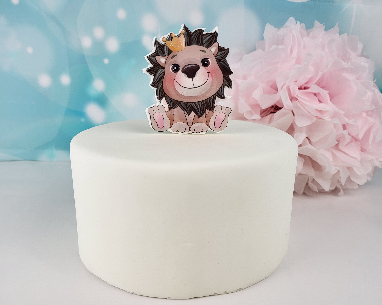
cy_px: 149
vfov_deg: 51.5
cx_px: 205
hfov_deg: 62.1
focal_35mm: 28
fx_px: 317
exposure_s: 1/107
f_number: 1.8
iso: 40
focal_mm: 5.4
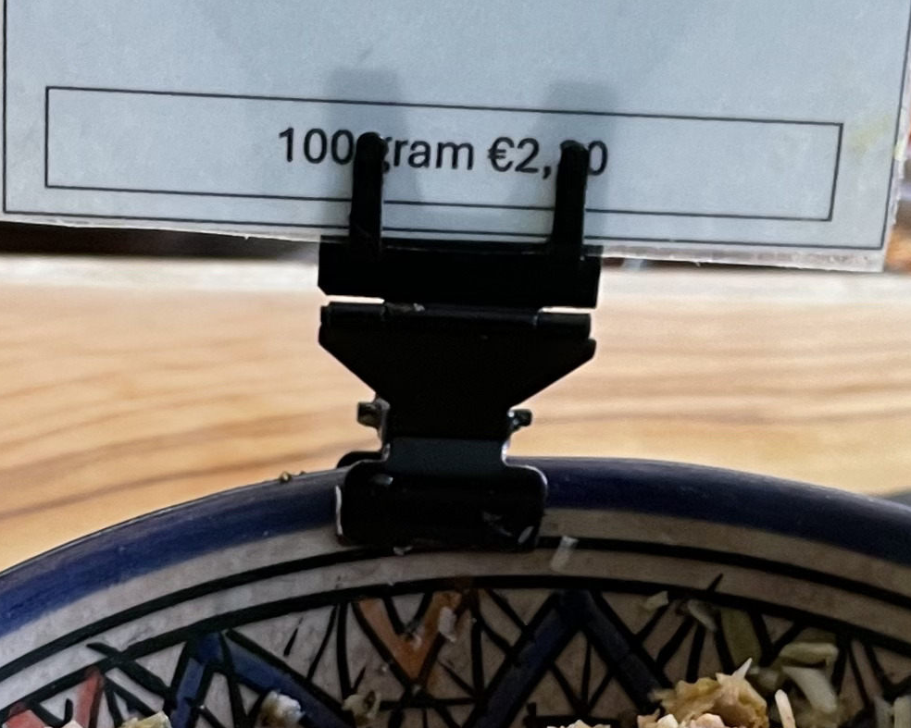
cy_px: 981
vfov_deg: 14.1
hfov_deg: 18.4
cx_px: 381
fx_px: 2804
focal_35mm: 104
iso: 125
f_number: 1.6
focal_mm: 4.2
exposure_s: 1/50
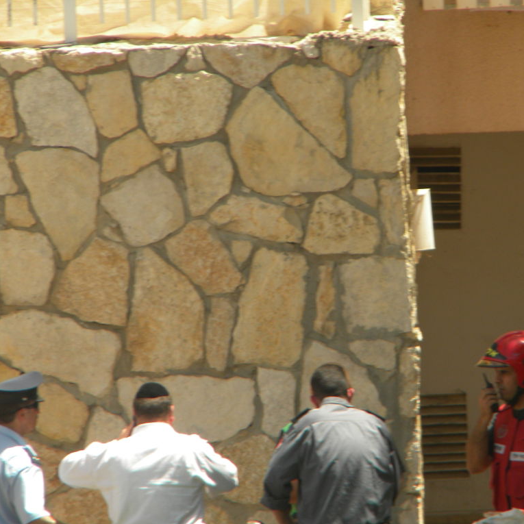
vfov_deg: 3.6
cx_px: 349
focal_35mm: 490
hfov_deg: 3.6
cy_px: 262
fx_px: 8392
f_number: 5.4
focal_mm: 75
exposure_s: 1/251
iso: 80
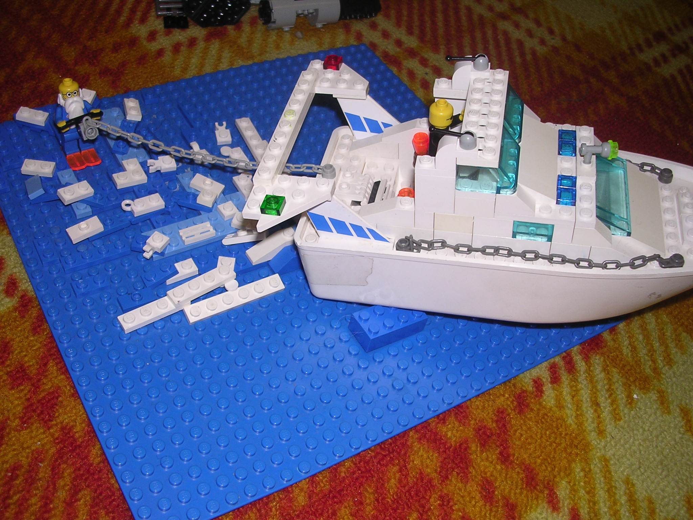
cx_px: 346
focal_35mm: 38
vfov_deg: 37.7
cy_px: 260
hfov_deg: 49.0
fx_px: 761
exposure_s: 1/60.1
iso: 100
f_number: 2.8
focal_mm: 5.8
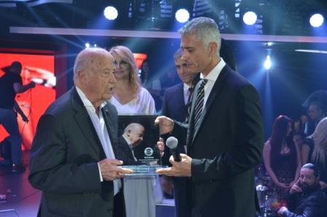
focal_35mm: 45
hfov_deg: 43.7
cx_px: 164
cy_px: 108
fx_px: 408
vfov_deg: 29.8
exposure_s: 1/60
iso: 400
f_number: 4.5
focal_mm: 30
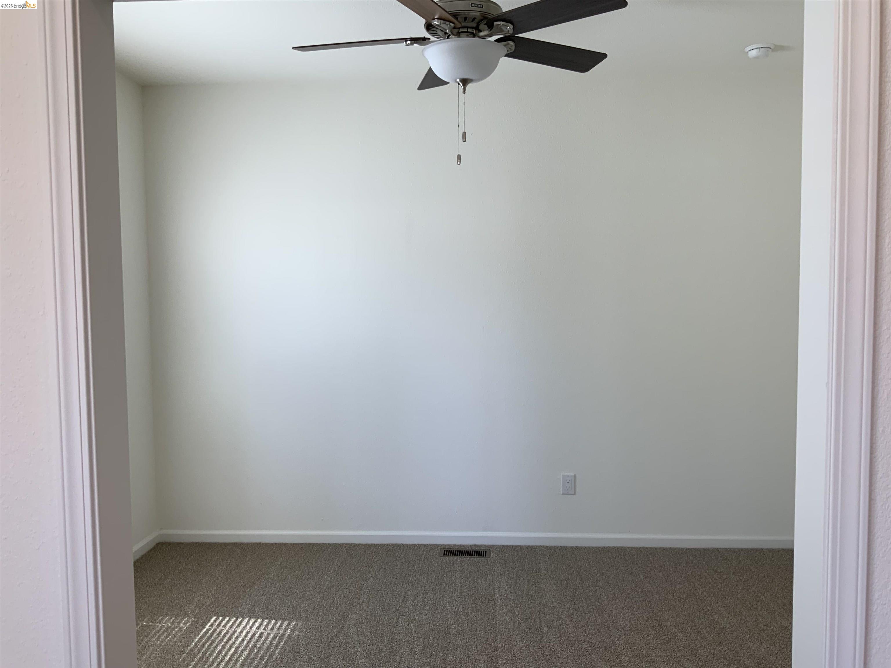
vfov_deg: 48.2
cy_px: 334
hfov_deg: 61.7
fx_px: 746
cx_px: 446
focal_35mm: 29
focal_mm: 3
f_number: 1.8
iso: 20
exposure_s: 1/120
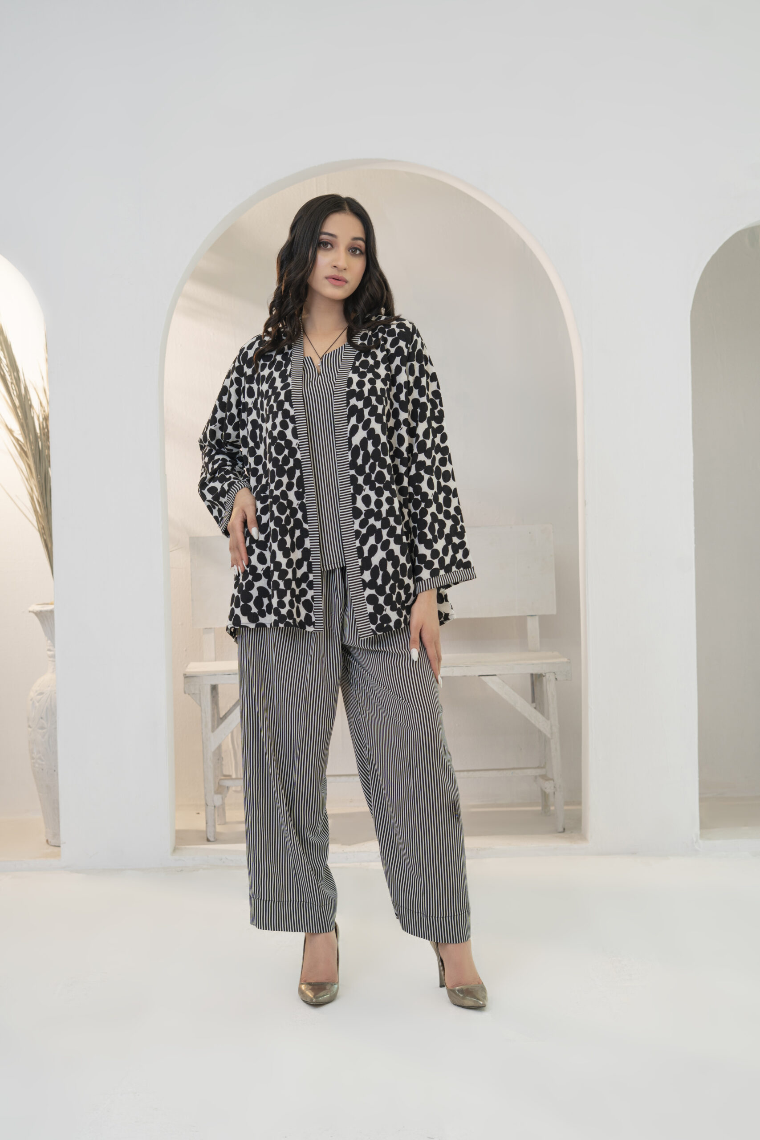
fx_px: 1583
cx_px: 380
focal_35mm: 50
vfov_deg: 39.6
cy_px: 570
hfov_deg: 27.0
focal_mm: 50
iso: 100
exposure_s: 1/100
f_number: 5
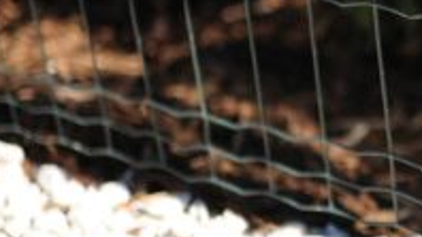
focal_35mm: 111
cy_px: 40
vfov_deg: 10.8
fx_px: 1241
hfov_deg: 18.3
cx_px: 509
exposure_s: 1/6400
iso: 200
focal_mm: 35
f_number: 1.4
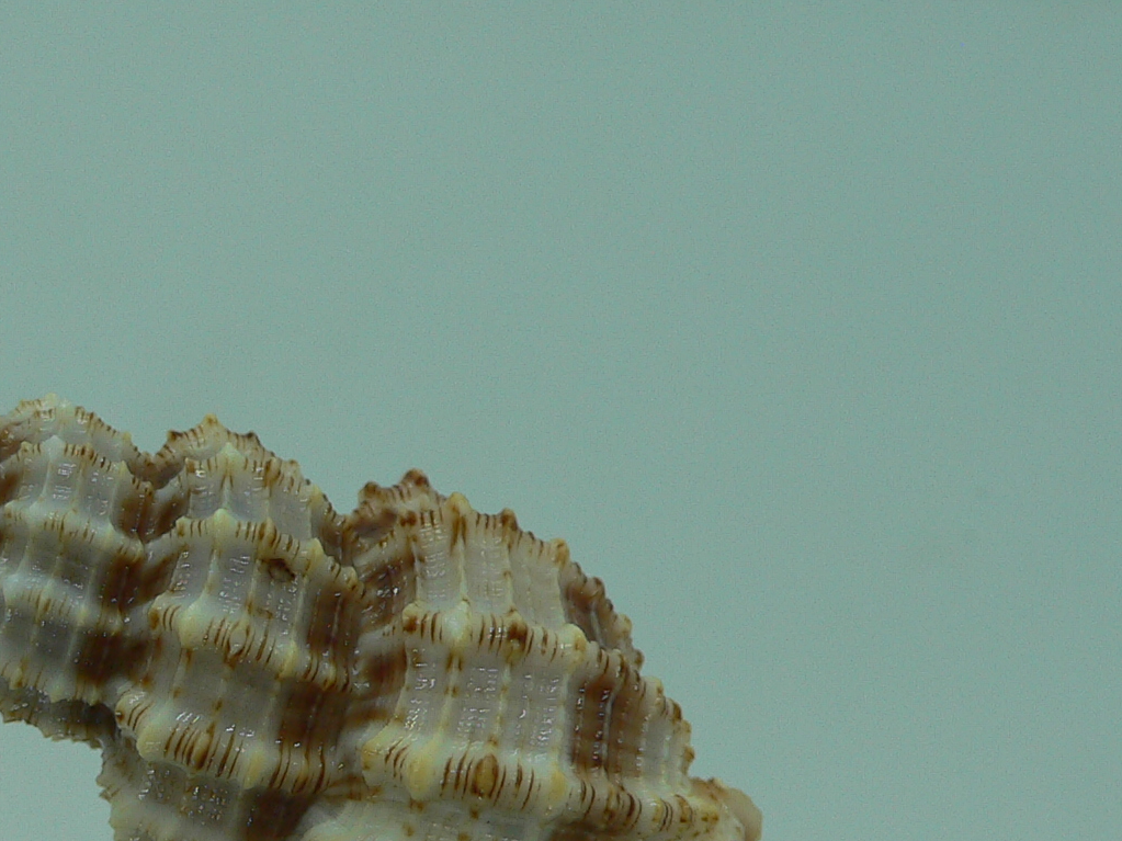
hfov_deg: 27.6
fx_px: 2236
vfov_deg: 20.8
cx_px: 216
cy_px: 774
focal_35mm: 69
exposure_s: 1/80
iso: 80
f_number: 2.8
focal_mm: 4.6
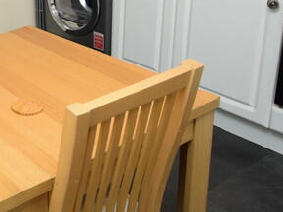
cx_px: -77
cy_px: 7
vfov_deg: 27.1
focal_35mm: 51
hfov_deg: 30.4
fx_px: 417
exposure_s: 1/60
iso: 900
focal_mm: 10
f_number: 4.5
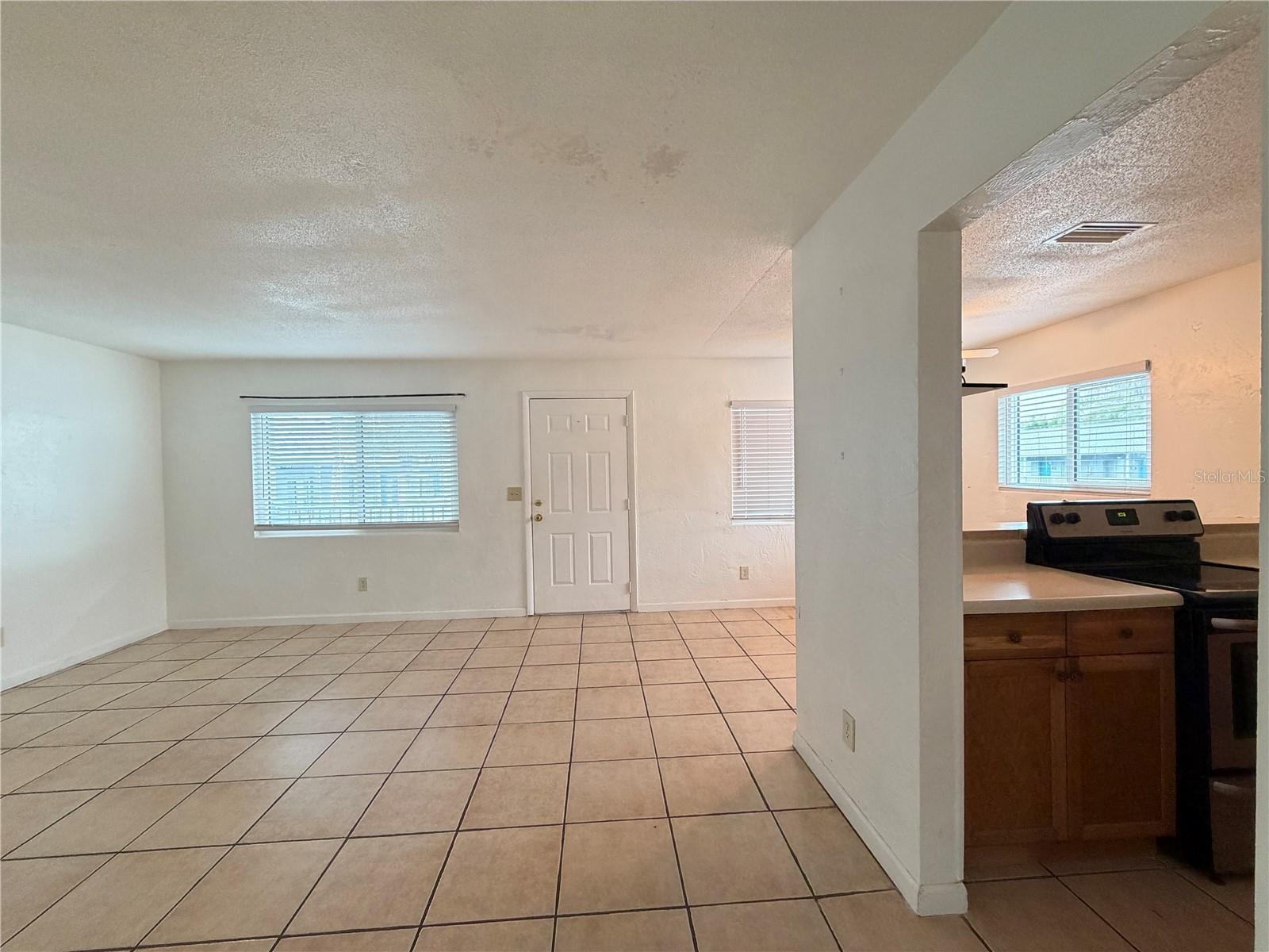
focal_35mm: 14
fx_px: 513
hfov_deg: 102.1
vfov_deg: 85.7
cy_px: 476
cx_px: 634
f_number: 2.2
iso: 320
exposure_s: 1/60
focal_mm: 2.22
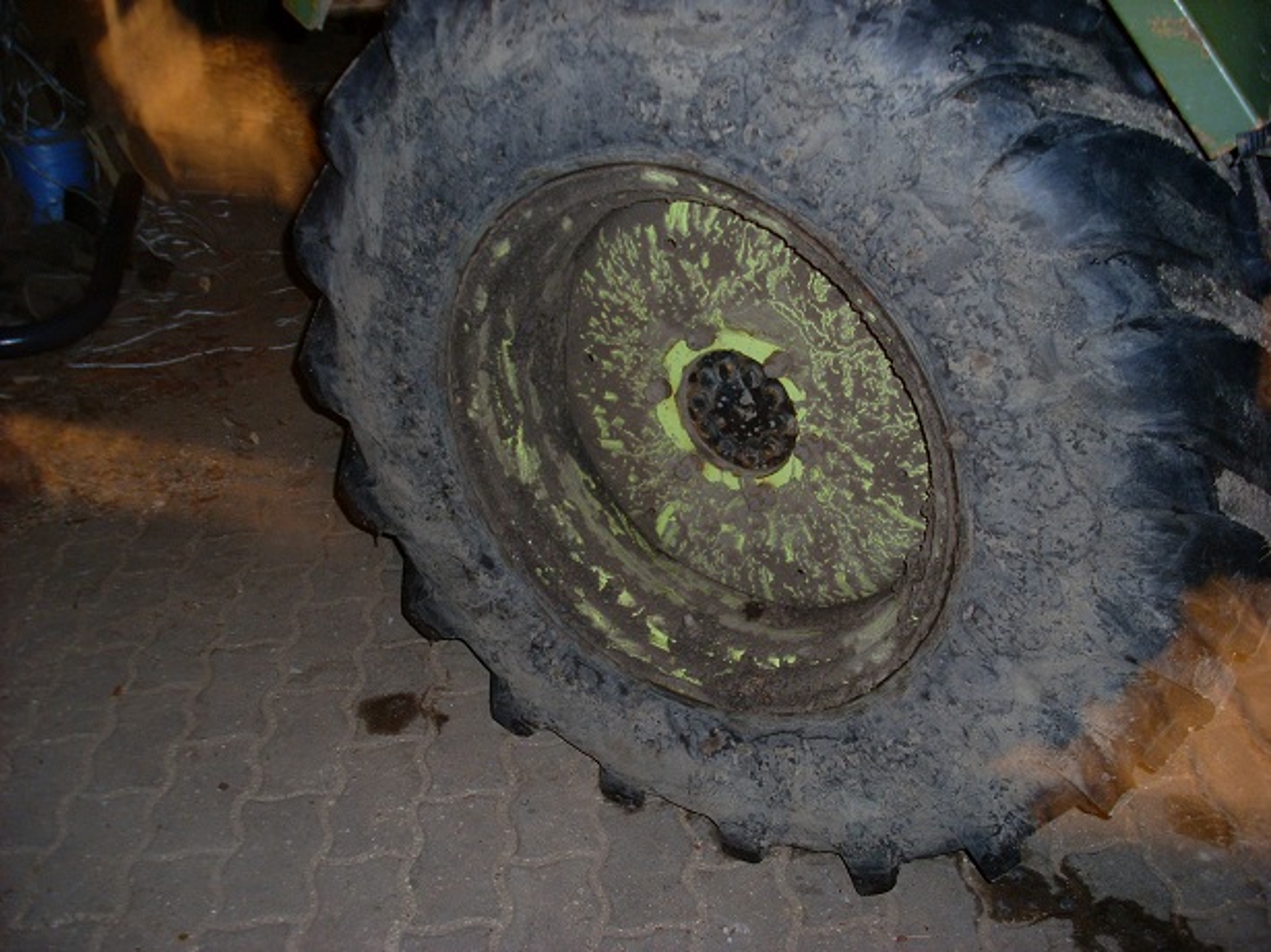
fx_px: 1395
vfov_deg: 37.7
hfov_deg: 49.0
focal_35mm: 38
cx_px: 636
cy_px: 476
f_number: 3
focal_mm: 6.3
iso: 80
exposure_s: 8
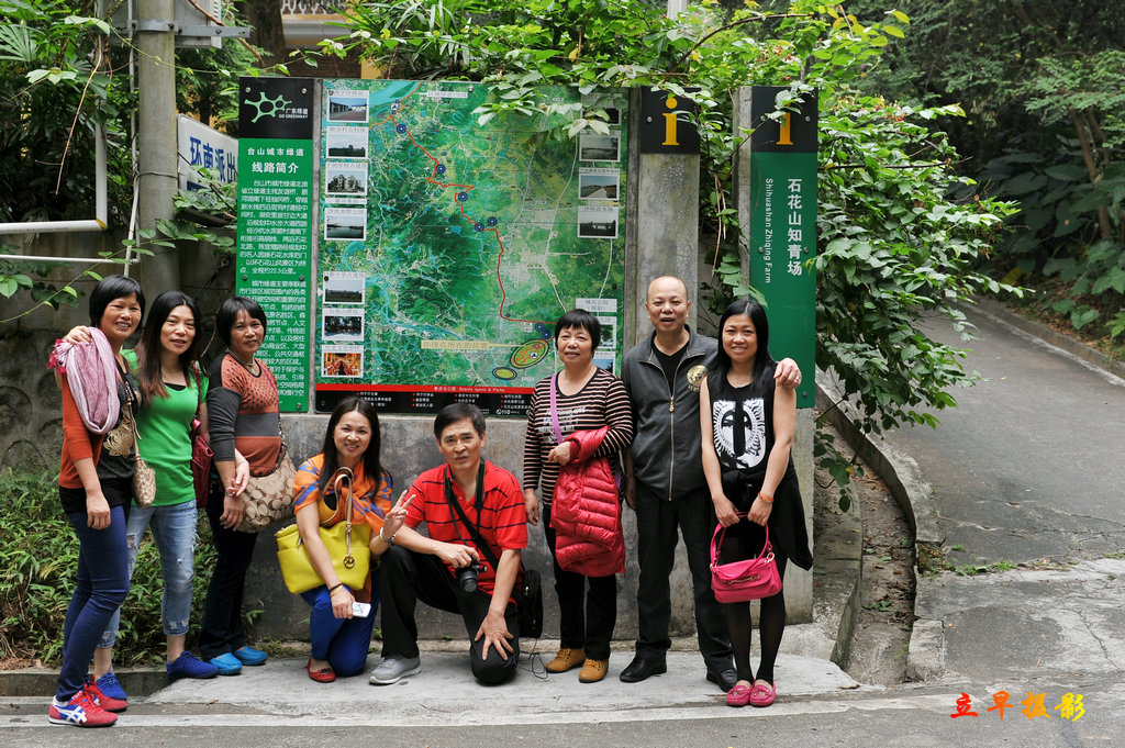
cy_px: 374
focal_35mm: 32
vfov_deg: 41.1
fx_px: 999
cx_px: 562
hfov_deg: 58.8
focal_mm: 32
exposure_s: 1/160
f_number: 4.5
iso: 200
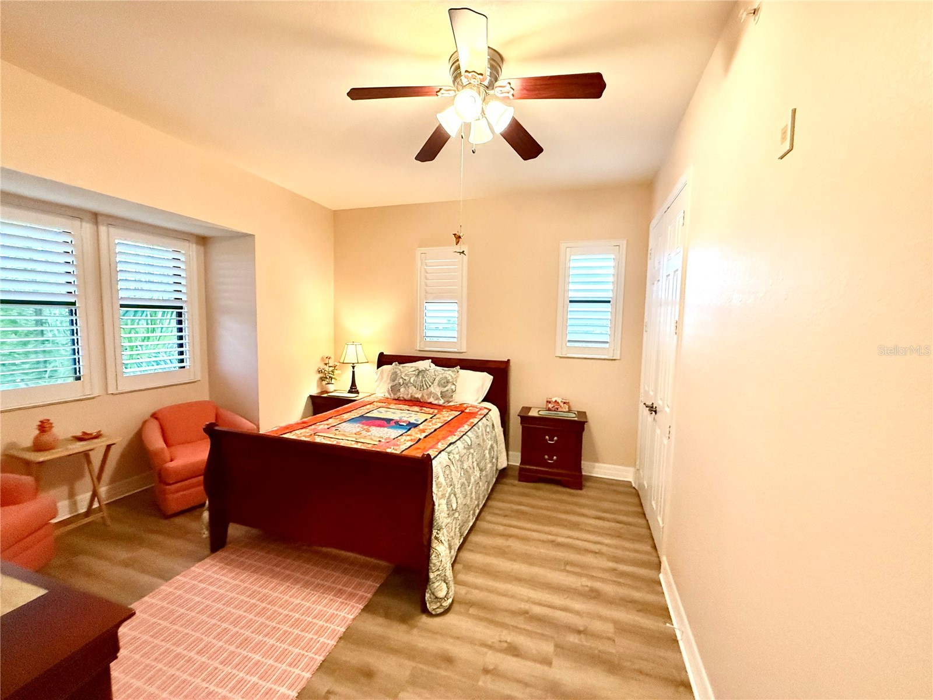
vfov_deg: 85.7
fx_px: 377
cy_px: 350
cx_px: 466
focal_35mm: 14
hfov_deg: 102.1
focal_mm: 2.22
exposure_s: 1/120
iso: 640
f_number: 2.2
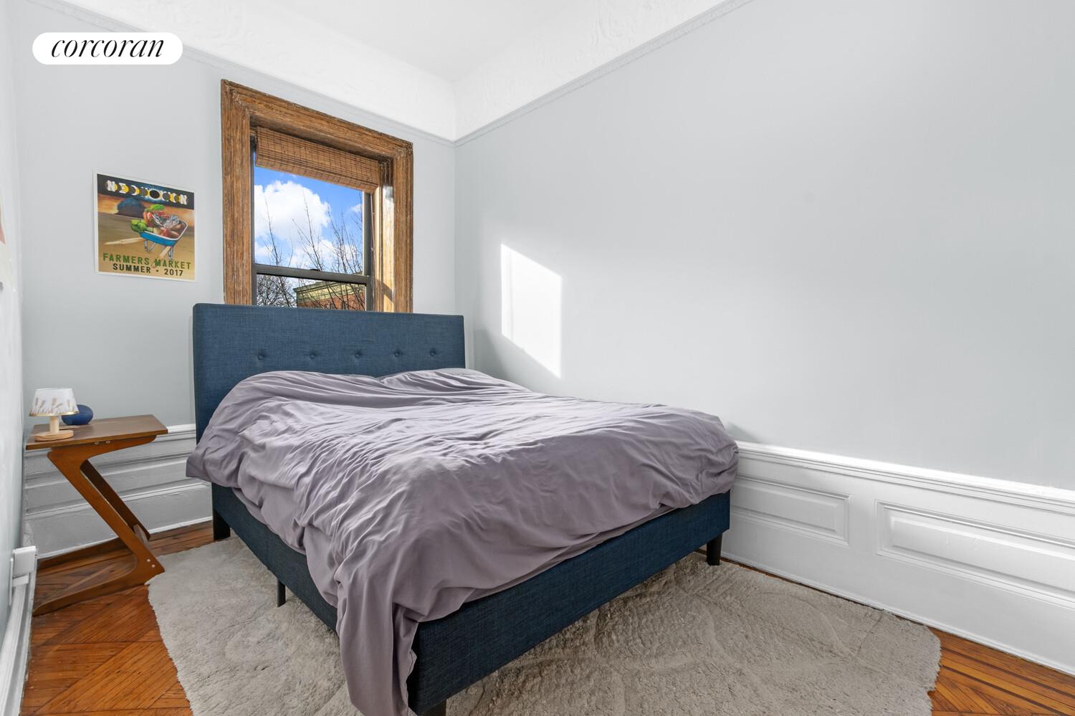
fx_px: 448
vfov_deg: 77.3
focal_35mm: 15
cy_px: 358
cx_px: 538
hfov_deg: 100.4
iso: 400
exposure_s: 1/5
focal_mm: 10
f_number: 10
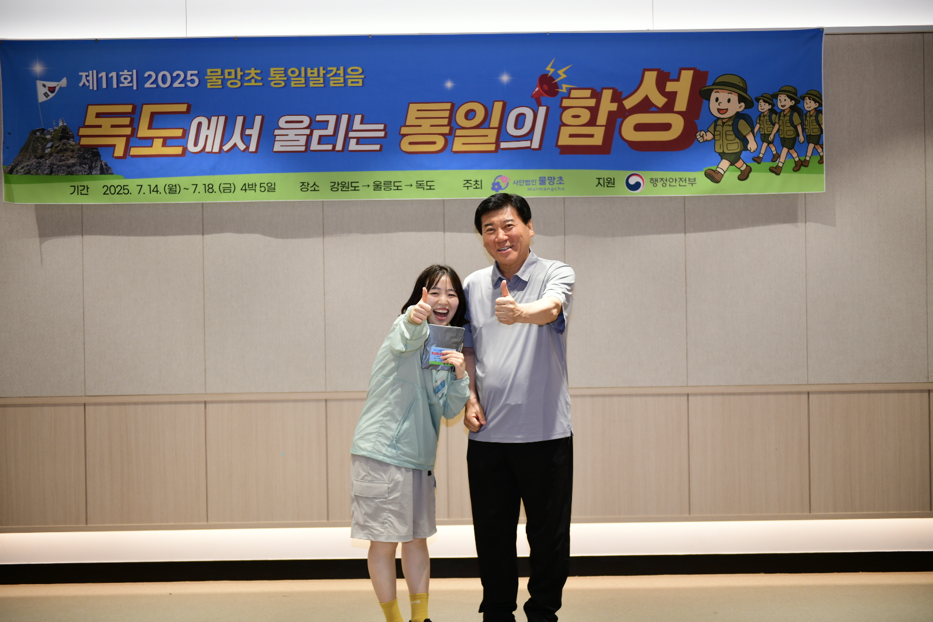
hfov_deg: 41.1
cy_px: 311
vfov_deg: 28.1
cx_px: 466
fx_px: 1244
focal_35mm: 48
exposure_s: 1/200
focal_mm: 48
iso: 500
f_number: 2.8
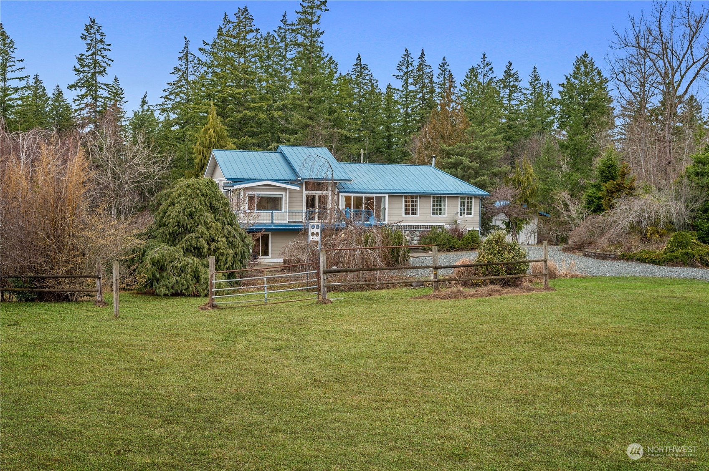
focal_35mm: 30
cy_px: 236
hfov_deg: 62.0
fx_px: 590
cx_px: 354
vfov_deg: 43.5
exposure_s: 1/320
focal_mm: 30
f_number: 8
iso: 200
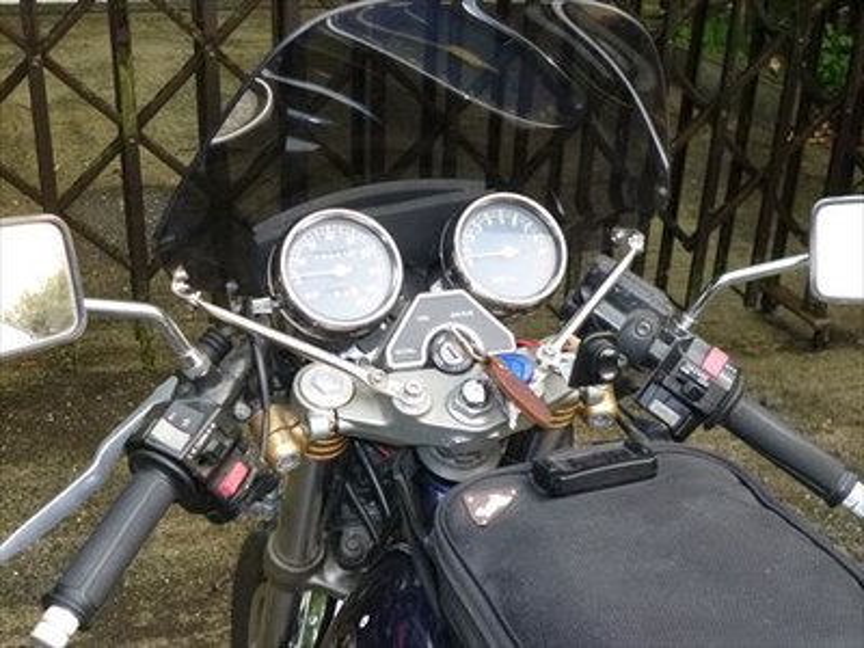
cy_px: 324
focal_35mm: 50
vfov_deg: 29.1
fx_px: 1248
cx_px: 432
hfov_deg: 38.2
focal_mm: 8.9
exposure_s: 1/60
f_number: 3.6
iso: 320
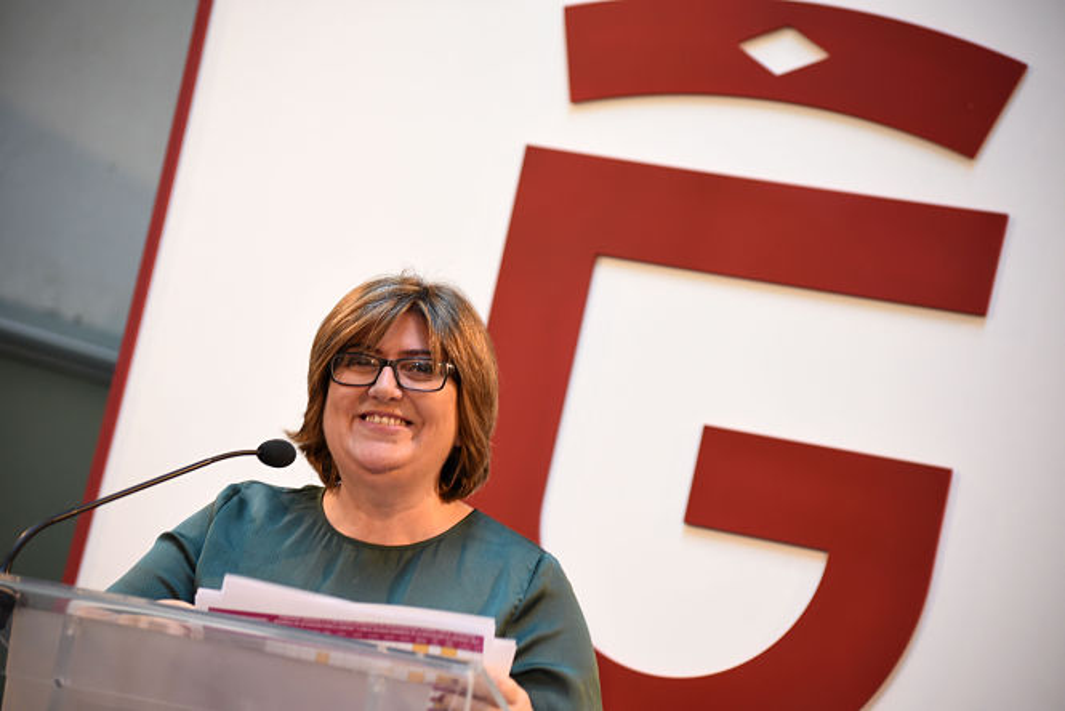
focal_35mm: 122
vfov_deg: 11.2
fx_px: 3611
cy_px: 356
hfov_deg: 16.8
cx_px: 532
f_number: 5
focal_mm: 122
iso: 1600
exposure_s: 1/125
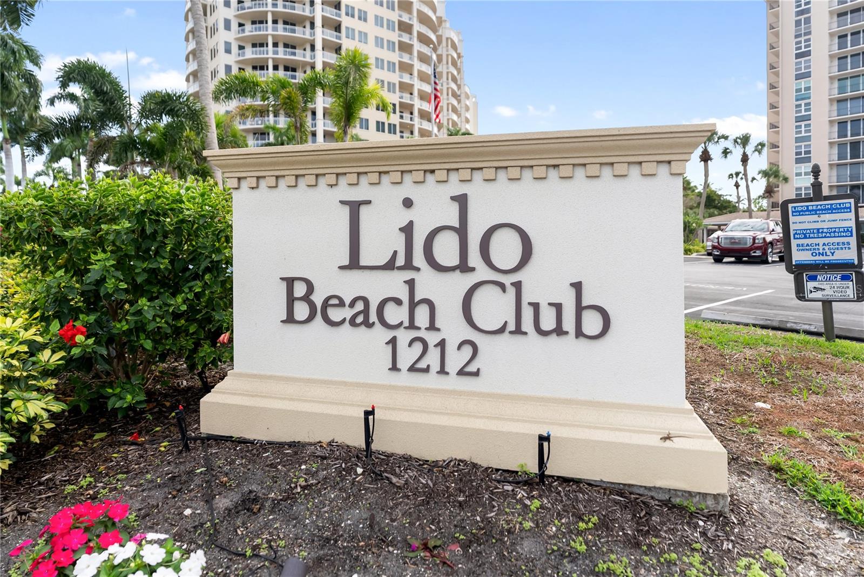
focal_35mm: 20
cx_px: 432
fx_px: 480
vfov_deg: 62.0
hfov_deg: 84.0
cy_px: 288
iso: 160
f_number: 2.8
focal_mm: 20
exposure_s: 1/1600
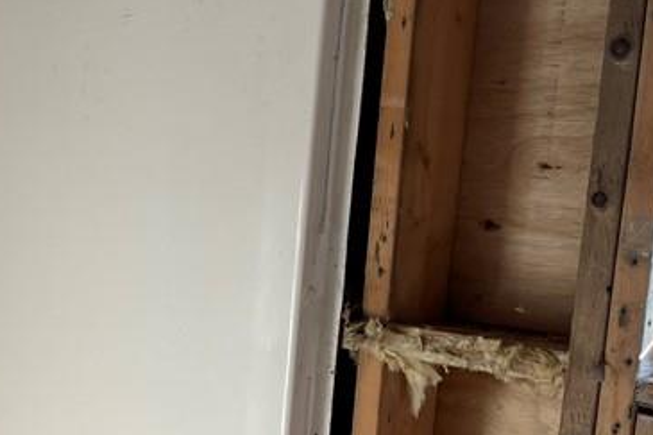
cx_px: -168
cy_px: 365
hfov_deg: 24.6
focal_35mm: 73
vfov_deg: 18.4
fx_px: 1323
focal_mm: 5.1
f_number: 1.6
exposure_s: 1/165
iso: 32
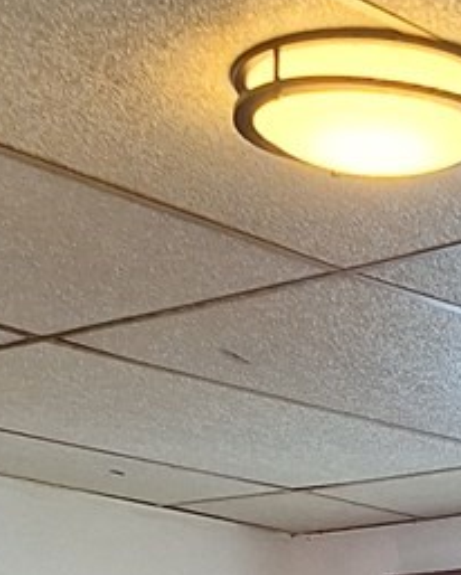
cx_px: 470
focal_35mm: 134
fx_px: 2283
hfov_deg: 11.4
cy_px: 1302
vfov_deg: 12.0
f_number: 1.8
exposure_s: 1/120
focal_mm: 5.54
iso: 64
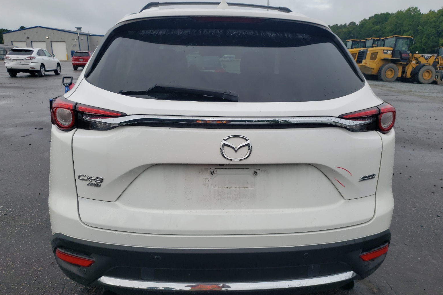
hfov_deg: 65.5
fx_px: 345
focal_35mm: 28
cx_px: 222
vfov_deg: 46.3
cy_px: 161
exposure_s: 1/1111
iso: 50
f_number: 1.5
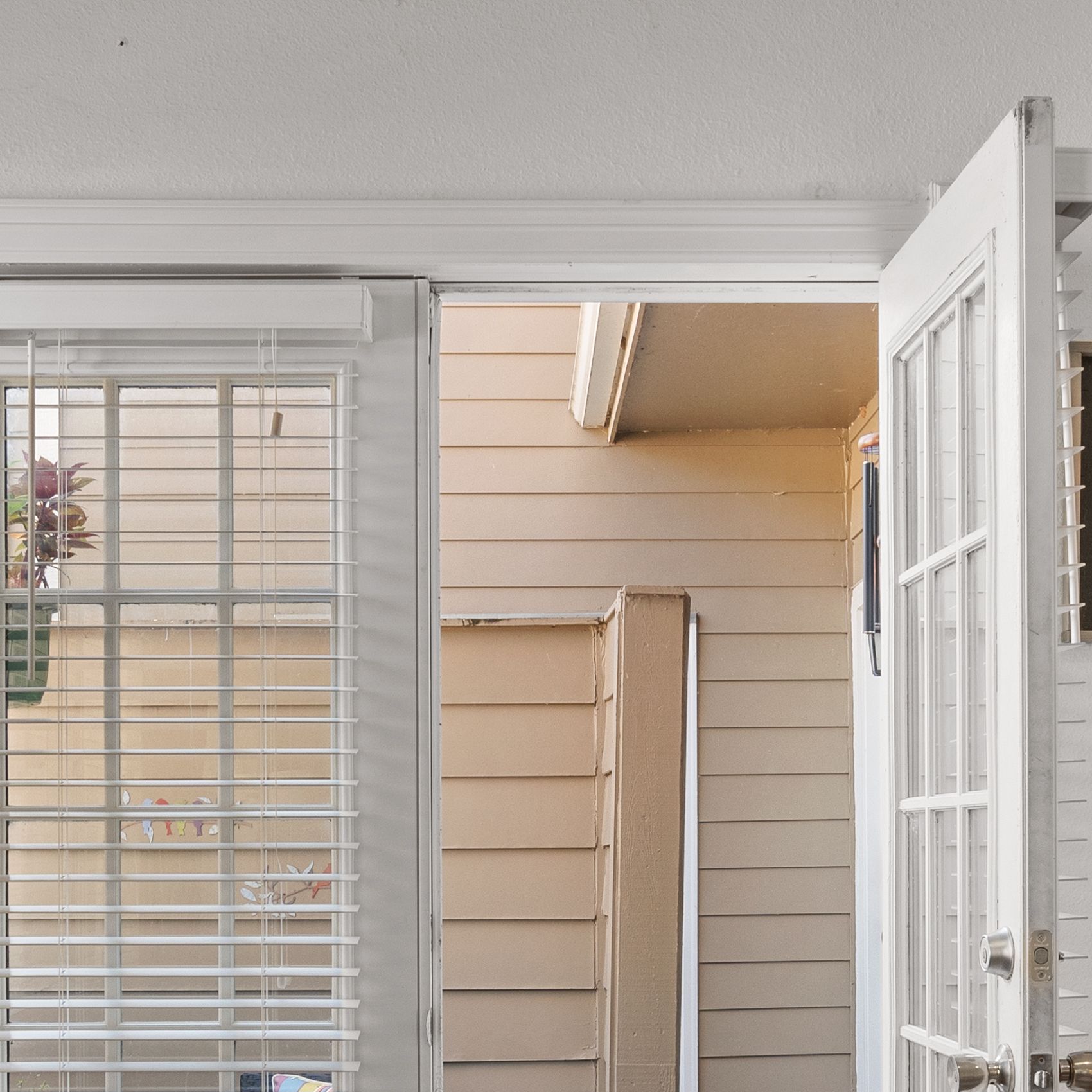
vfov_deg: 31.0
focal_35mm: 54
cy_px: 850
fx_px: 1927
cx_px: 570
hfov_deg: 31.6
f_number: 11
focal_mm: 18
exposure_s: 1/5
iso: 640
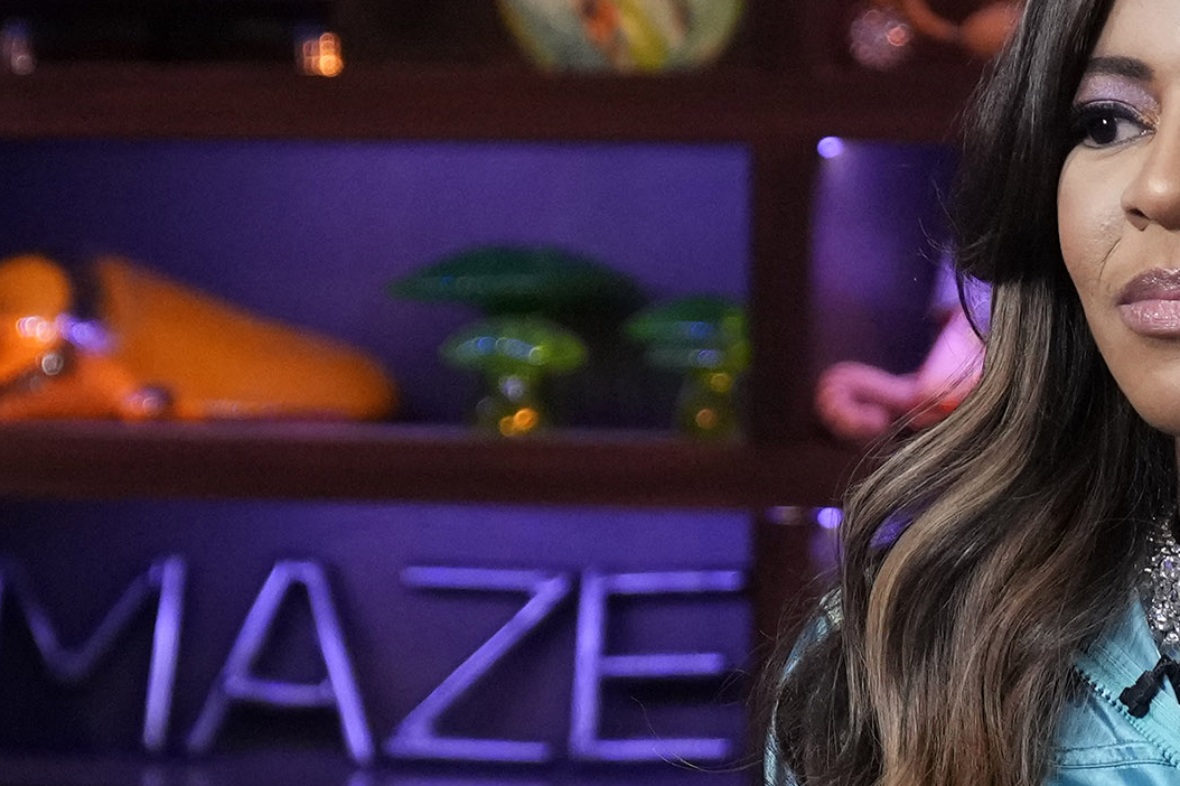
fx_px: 9797
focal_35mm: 299
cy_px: 861
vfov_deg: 4.6
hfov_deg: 6.9
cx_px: 1028
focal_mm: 70
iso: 3200
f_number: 2.8
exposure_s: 1/160
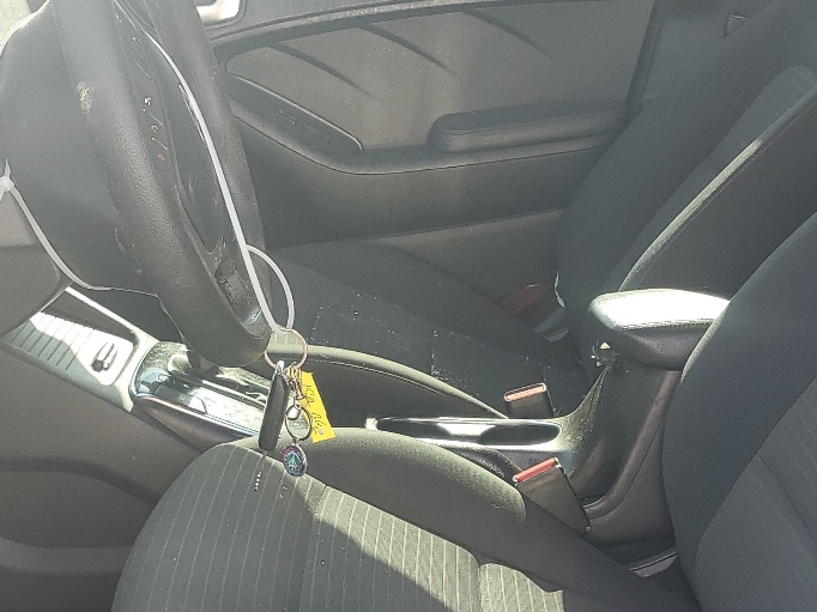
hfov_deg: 31.6
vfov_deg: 24.0
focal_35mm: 61
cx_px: 335
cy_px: 364
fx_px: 1439
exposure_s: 1/263
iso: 50
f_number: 1.5
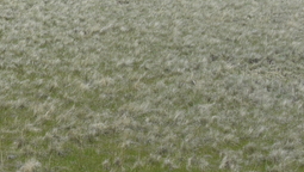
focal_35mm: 147
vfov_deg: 8.2
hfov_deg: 13.5
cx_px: -186
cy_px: -51
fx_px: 1186
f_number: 9
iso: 100
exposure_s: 1/320
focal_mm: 28
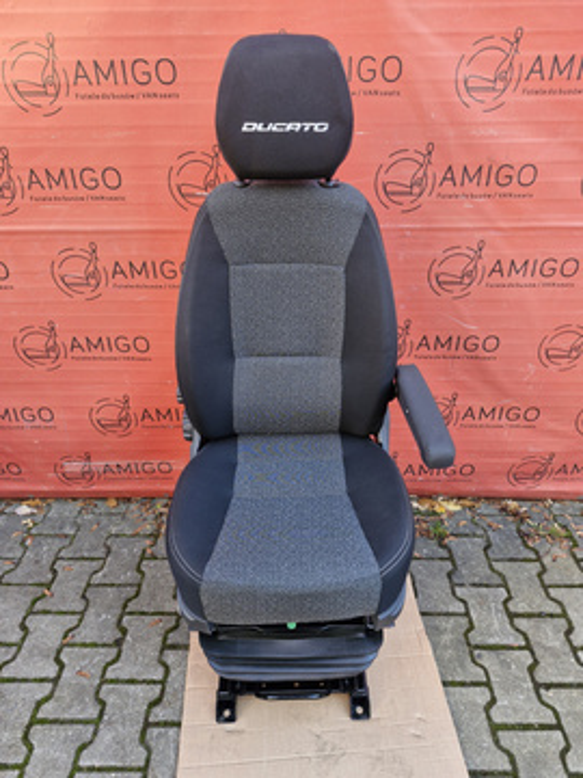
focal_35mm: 23
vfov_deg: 73.9
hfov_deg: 58.9
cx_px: 292
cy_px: 389
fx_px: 516
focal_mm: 5.54
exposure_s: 1/100
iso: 64
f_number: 1.8
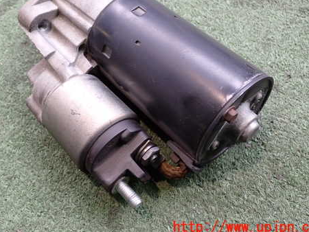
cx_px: 122
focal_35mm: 40
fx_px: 357
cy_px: 82
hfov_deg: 46.5
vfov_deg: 35.7
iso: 200
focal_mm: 5.4
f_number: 2.3
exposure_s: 1/30
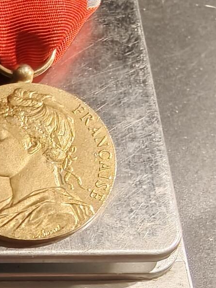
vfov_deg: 25.9
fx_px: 582
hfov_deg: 18.5
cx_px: -112
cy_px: 306
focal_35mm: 70
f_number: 2
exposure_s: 1/55.2
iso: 160
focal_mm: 2.32
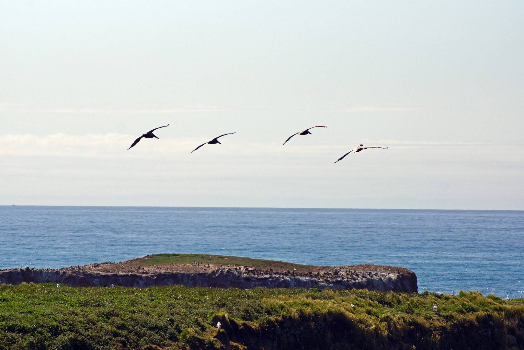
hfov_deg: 9.8
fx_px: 3058
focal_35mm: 210
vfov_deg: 6.5
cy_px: 175
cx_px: 262
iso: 100
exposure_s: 1/1000
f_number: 8
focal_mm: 140
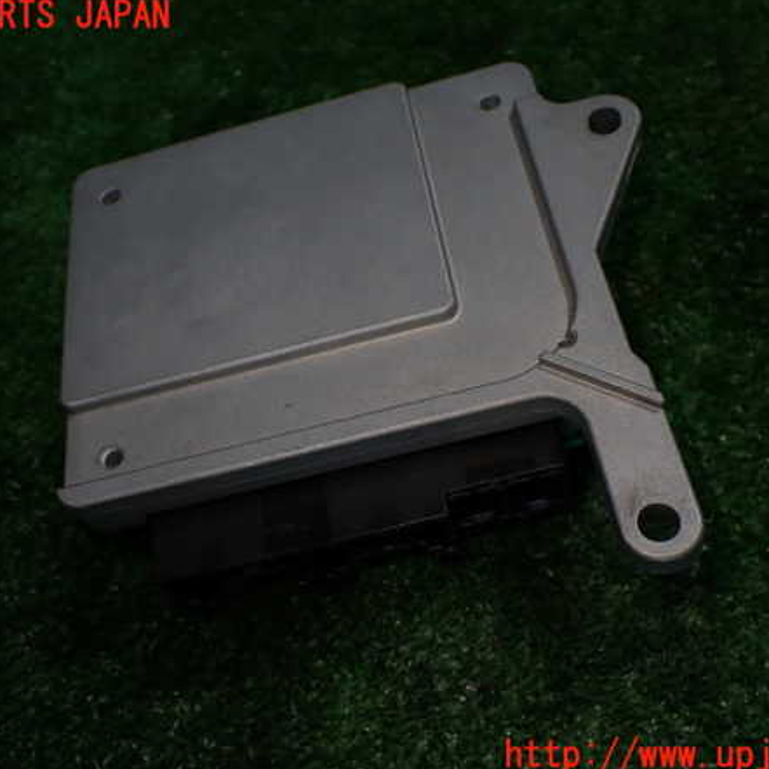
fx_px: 905
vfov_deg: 46.0
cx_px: 376
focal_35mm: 36
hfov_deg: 46.0
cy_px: 386
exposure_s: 1/125
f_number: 2.3
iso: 160
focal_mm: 5.4
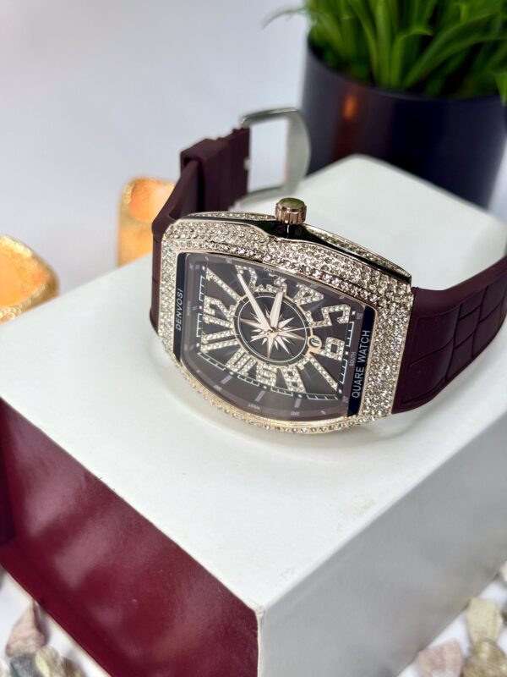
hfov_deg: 30.3
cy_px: 338
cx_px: 254
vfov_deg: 39.7
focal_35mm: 48
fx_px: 937
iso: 50
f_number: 1.78
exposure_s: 1/121
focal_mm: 6.76
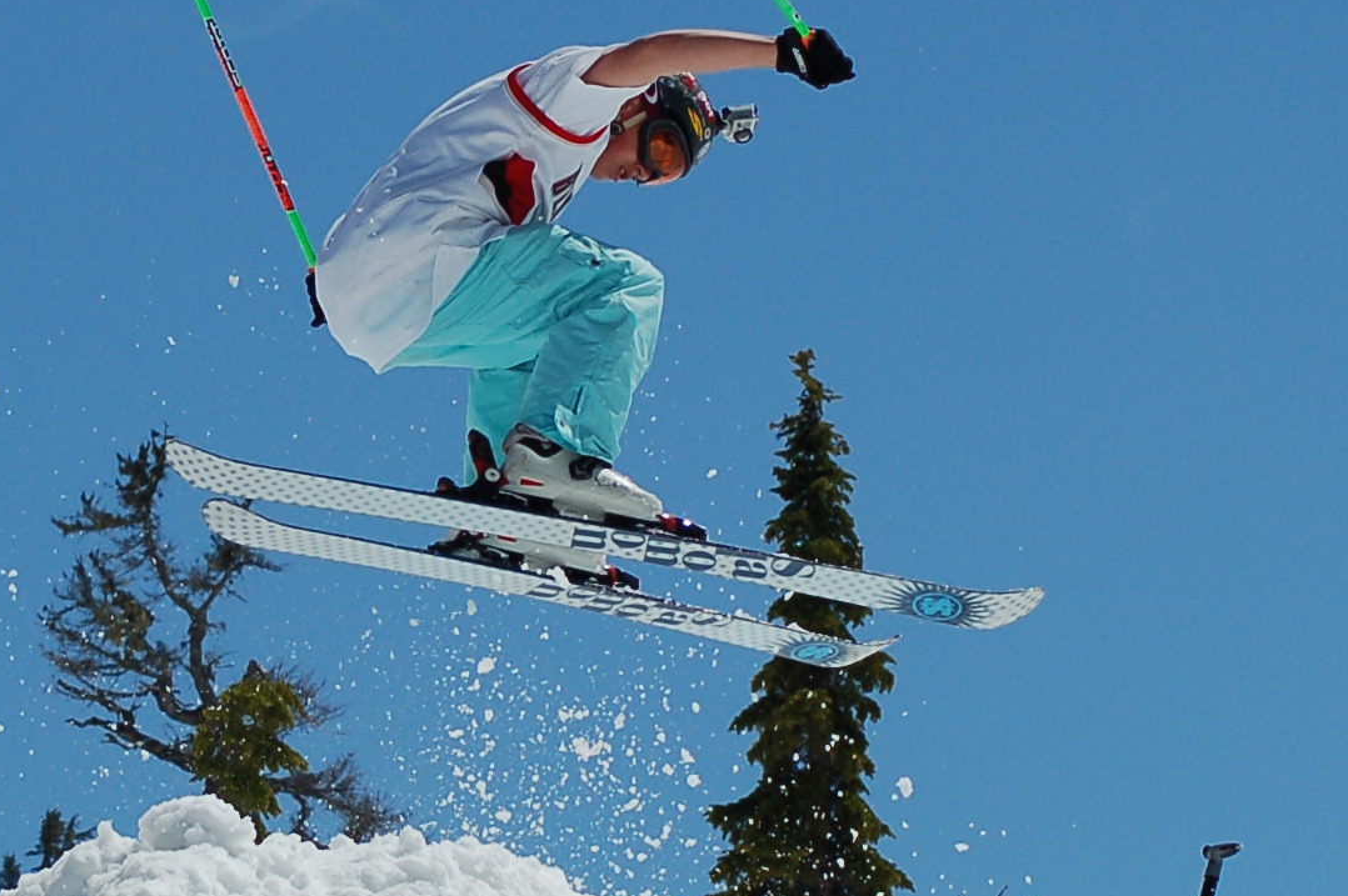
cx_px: 469
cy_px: 515
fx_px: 10963
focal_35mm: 293
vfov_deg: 4.7
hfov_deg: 7.0
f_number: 7.1
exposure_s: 1/1600
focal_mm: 70
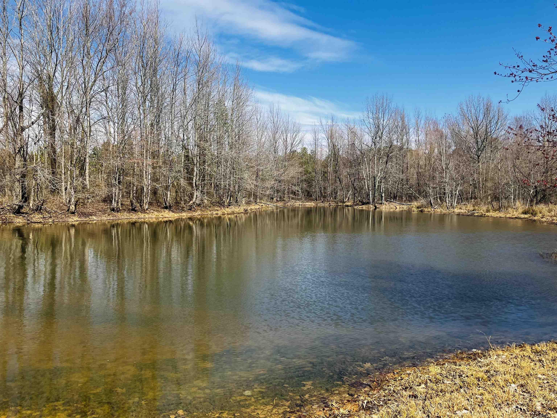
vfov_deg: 49.7
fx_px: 451
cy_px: 209
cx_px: 278
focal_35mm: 28
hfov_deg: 63.4
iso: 32
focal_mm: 3.99
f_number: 1.8
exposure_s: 1/1736
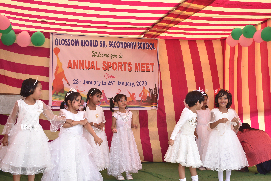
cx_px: 136
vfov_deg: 28.1
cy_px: 90
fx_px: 361
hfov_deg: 41.1
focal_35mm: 48
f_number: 5.6
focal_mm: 32
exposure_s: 1/200
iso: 100
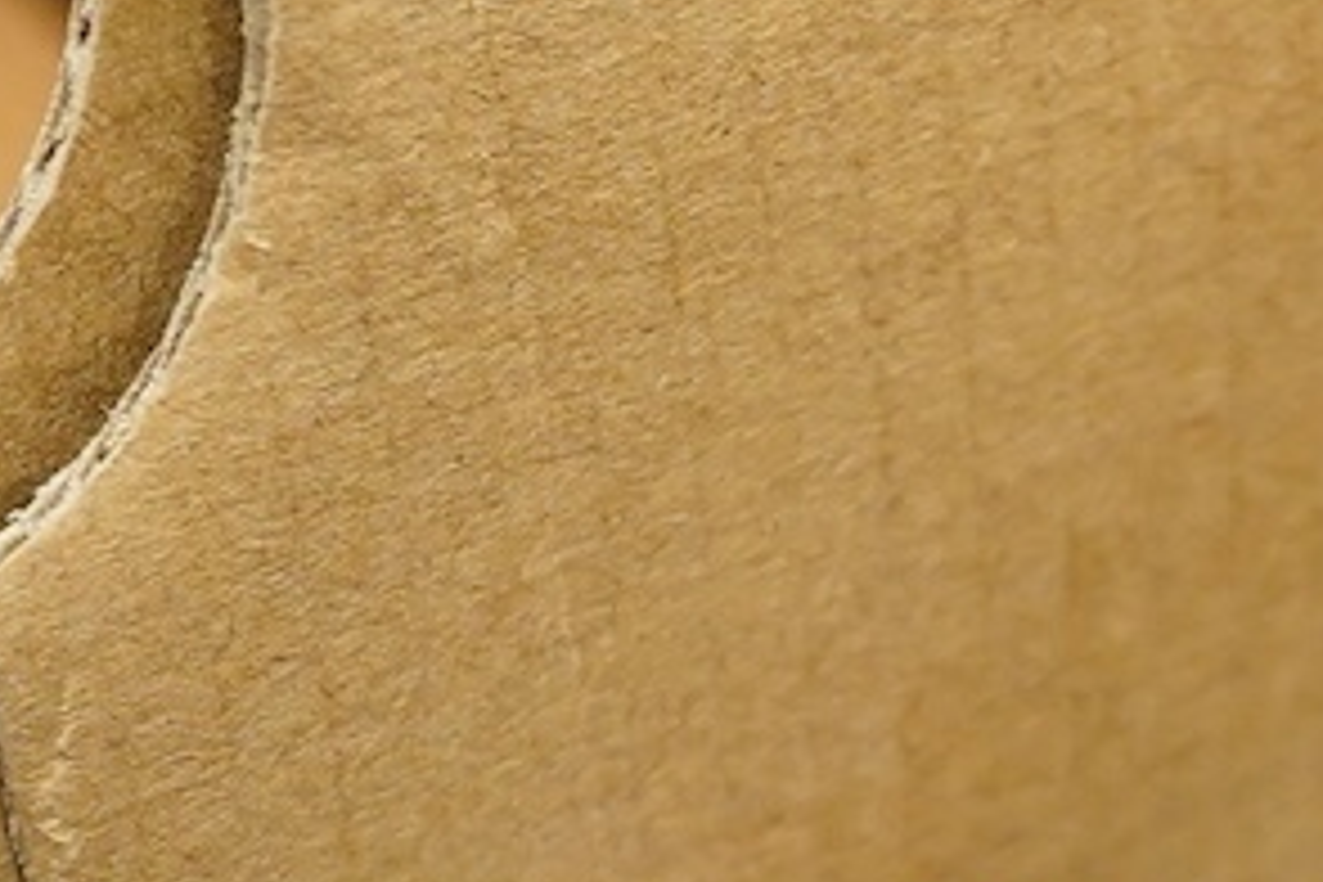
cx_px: 1636
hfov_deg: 11.7
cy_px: 1624
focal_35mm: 172
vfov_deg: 7.7
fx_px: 6321
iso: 2500
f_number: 9
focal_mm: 30
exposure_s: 1/100
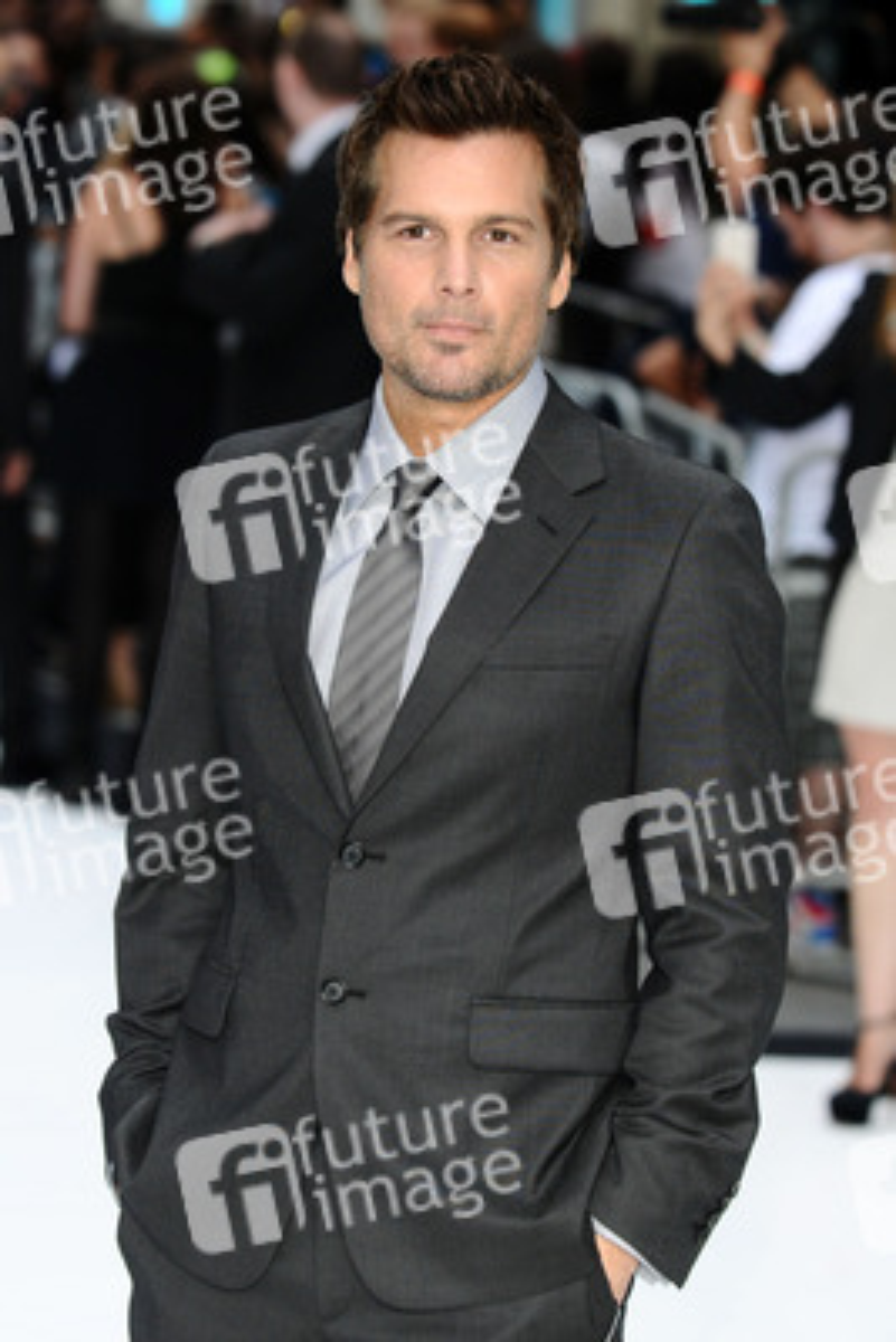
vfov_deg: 13.7
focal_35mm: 150
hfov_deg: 9.2
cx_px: 448
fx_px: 5595
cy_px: 671
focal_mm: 100
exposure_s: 1/160
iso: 640
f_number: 4
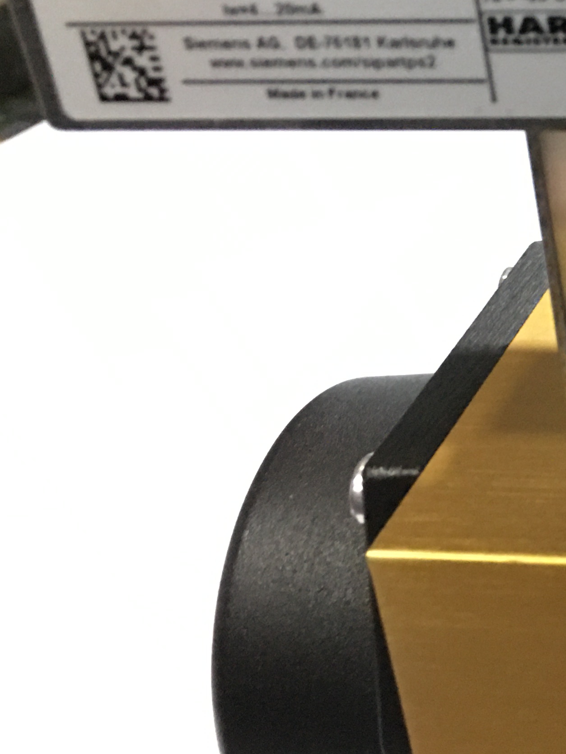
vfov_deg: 27.4
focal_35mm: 70
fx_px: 1526
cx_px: 874
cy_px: 186
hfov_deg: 18.4
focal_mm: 4.15
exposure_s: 1/8
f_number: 2.2
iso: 160
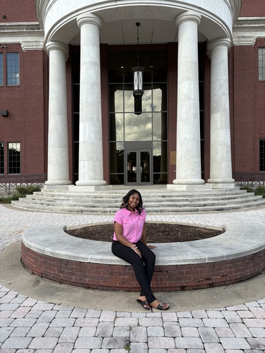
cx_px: 132
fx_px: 265
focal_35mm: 26
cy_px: 176
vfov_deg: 67.3
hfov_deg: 53.1
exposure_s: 1/1175
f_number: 1.6
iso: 50
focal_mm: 5.96
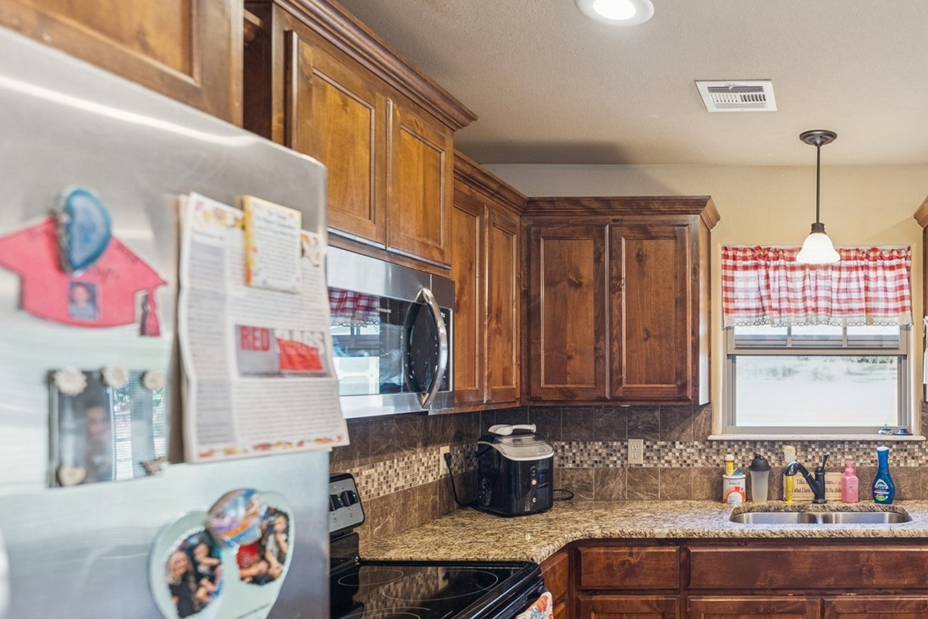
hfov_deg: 58.3
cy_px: 370
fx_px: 670
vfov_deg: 49.3
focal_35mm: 26
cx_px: 851
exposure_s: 1/30
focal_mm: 14
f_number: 2.8
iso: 400
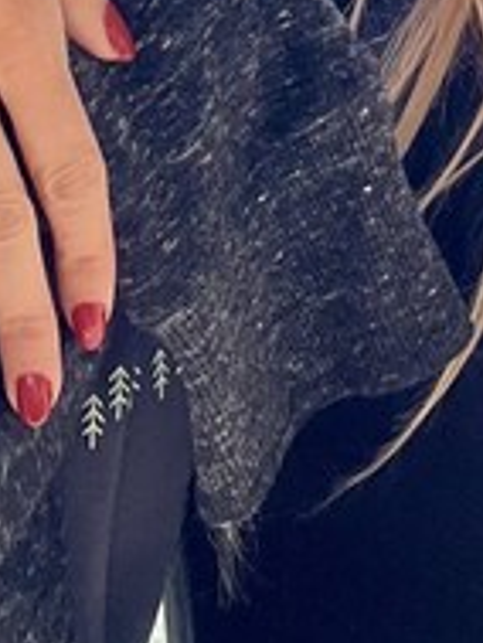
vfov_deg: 13.9
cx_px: 473
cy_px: -490
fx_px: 2360
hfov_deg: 11.6
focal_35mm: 127
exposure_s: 1/172
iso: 32
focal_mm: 2.71
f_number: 2.2
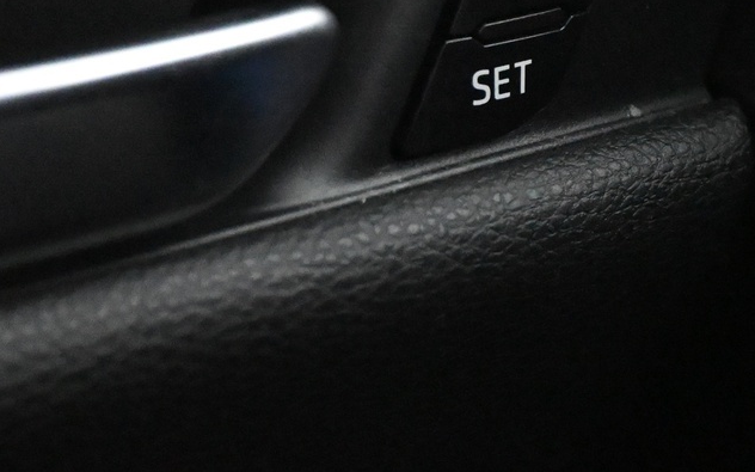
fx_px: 1974
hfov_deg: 21.4
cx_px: 584
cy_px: -48
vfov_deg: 13.4
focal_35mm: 96
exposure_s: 1/60
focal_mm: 24.5
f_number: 4.2
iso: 11400
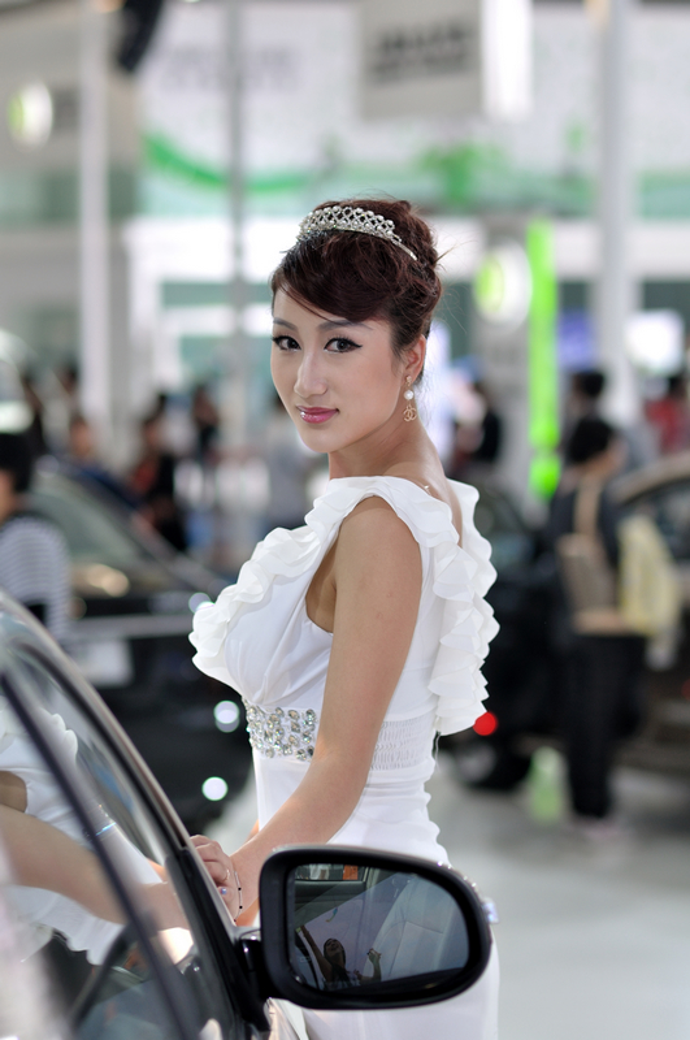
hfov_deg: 10.7
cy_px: 520
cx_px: 345
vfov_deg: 16.1
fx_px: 3676
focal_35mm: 128
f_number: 2.8
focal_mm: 85
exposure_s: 1/125
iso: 200
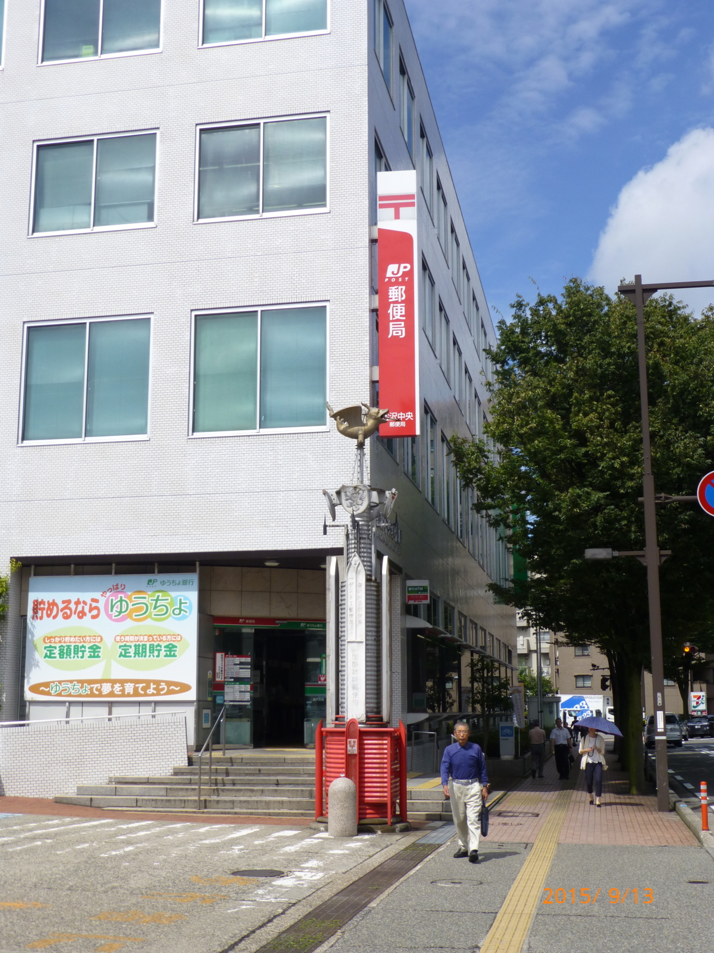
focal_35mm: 44
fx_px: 1210
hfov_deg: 32.9
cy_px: 476
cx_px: 357
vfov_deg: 42.9
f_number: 4.1
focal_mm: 7.9
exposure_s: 1/1300
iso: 100
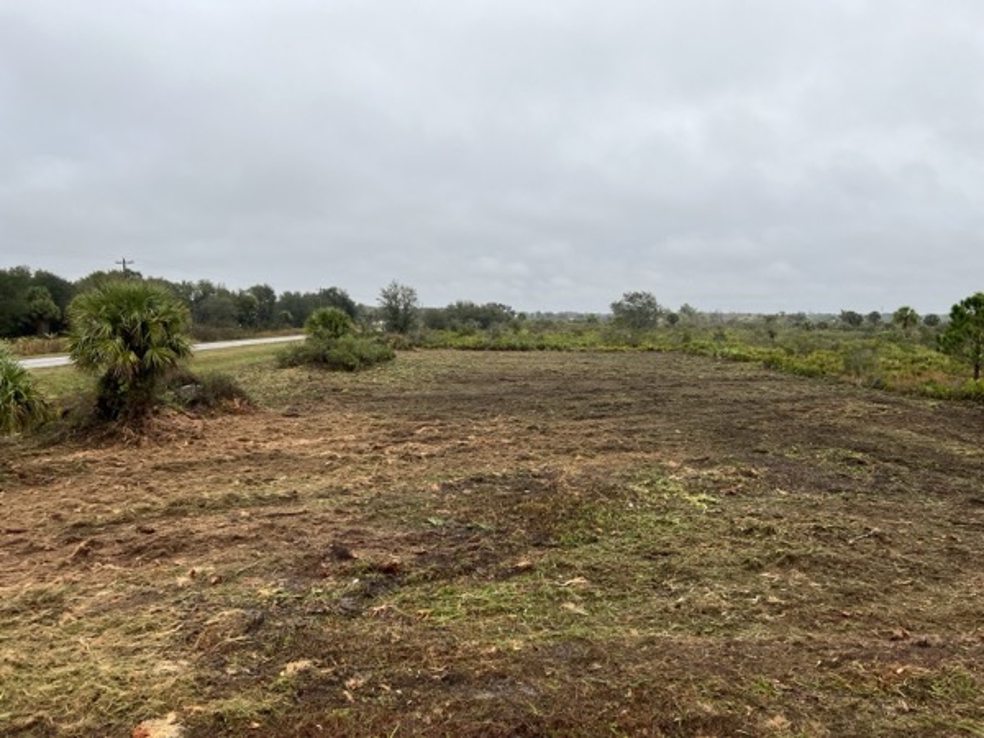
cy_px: 369
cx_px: 492
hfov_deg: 67.3
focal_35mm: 26
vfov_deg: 53.1
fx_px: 739
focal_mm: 5.7
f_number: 1.5
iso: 50
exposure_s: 1/840
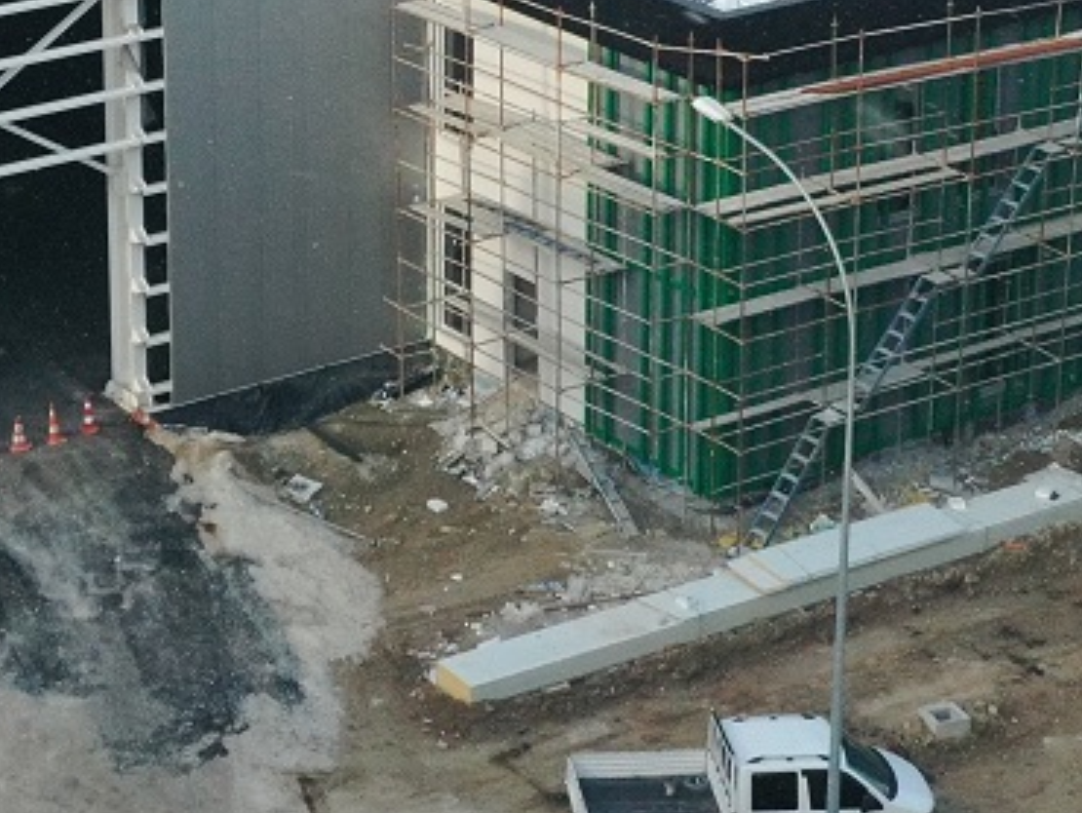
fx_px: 3409
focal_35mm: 109
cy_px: -47
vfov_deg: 13.4
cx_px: 330
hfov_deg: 18.0
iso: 800
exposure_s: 1/200
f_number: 4.5
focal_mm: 10.26
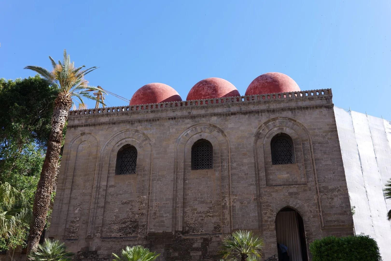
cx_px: 196
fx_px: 413
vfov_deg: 35.1
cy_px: 130
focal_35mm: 38
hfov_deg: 50.7
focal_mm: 38
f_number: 6.3
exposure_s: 1/160
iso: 100
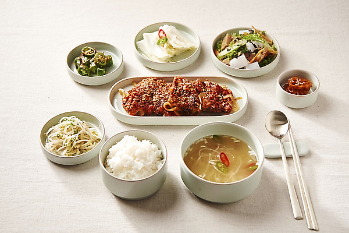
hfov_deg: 33.4
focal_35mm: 60
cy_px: 116
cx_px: 174
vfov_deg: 22.6
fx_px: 582
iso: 64
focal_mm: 60
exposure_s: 1/125
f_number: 5.6
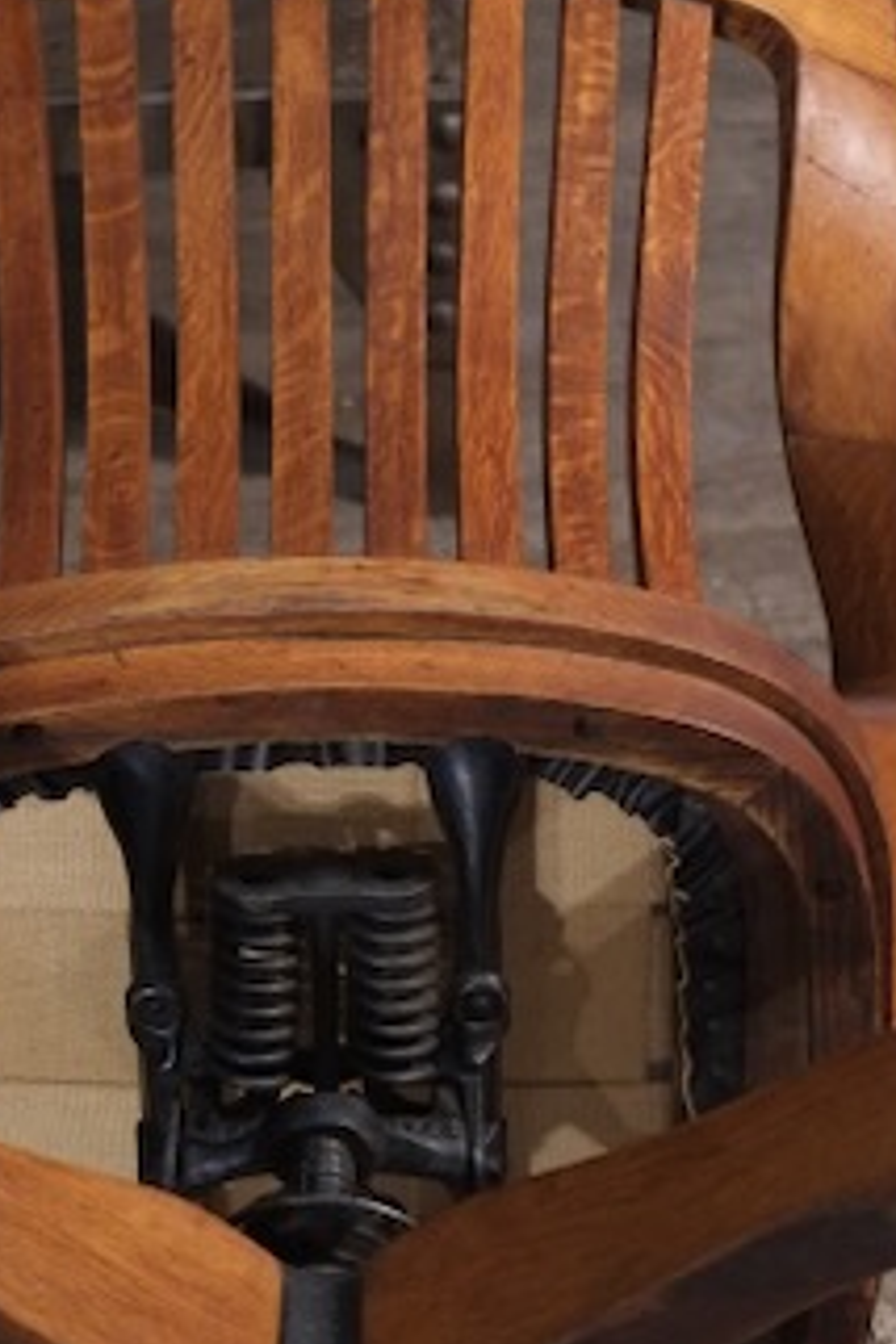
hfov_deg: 13.8
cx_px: 306
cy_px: 1059
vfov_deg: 20.4
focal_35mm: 99
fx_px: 3696
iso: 3200
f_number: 4
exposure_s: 1/125
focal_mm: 35
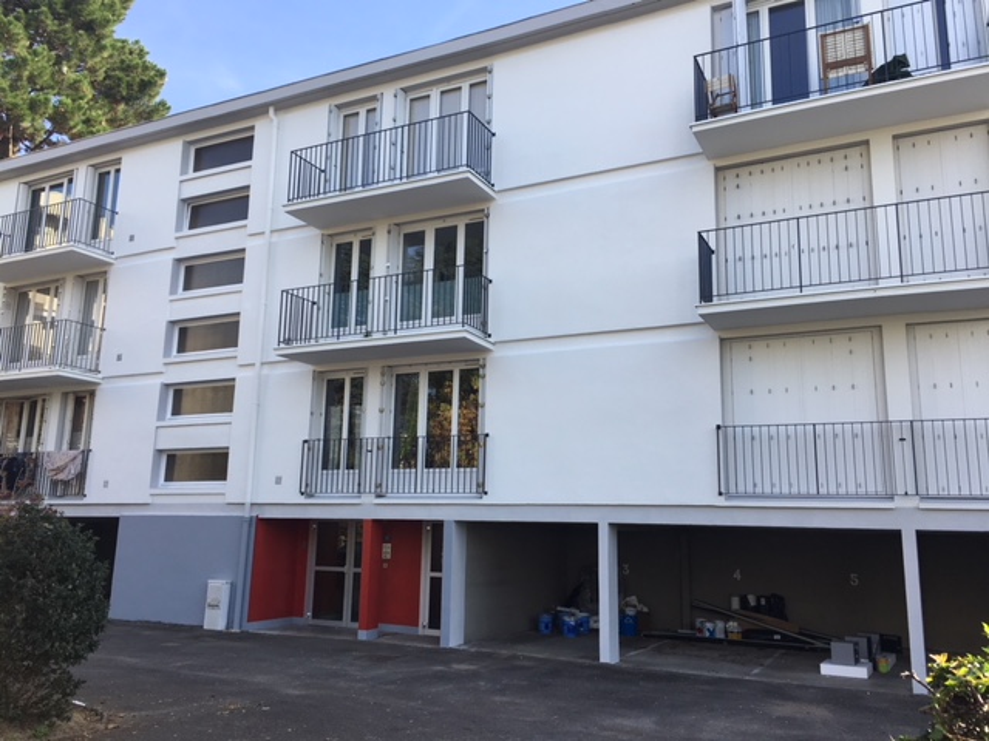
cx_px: 494
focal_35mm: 29
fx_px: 829
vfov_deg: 48.2
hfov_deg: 61.7
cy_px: 370
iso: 25
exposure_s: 1/450
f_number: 2.2
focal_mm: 4.15
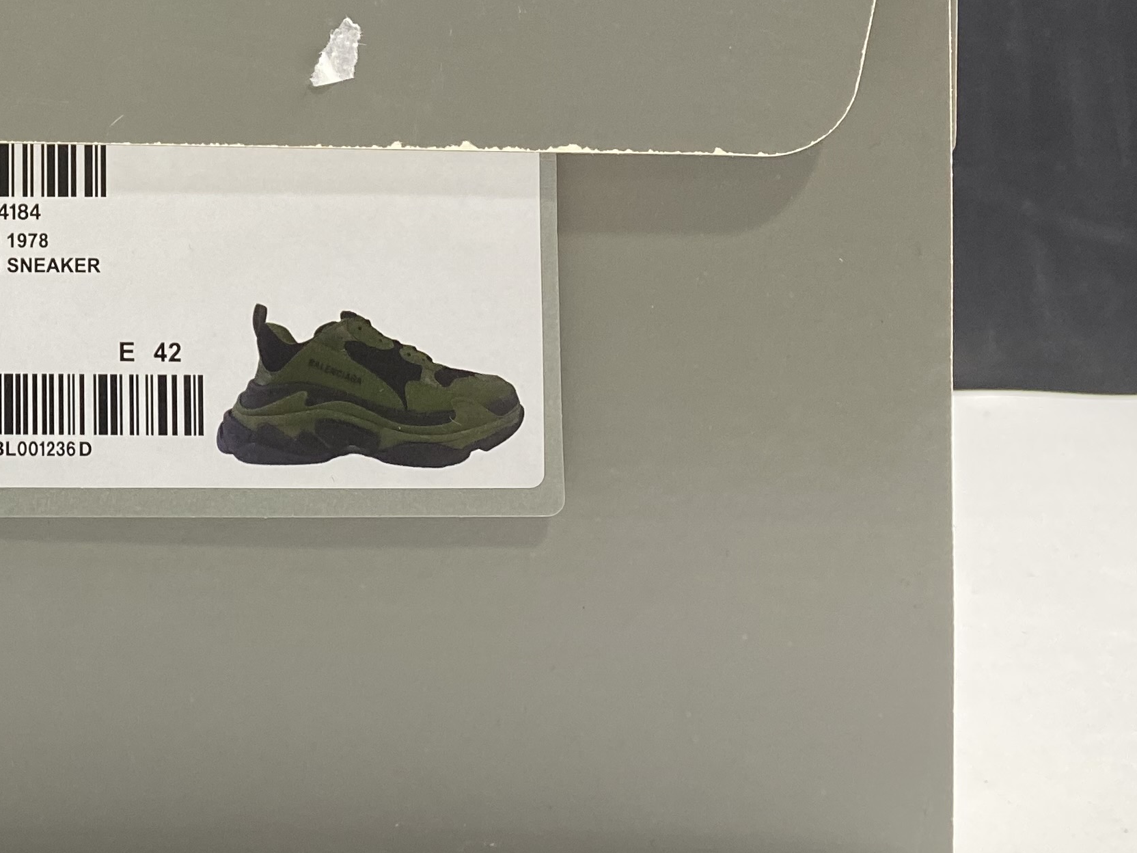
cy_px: -69
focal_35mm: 63
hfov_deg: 28.5
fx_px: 2069
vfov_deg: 22.1
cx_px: -50
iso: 100
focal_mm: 4.25
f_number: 1.8
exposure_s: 1/50
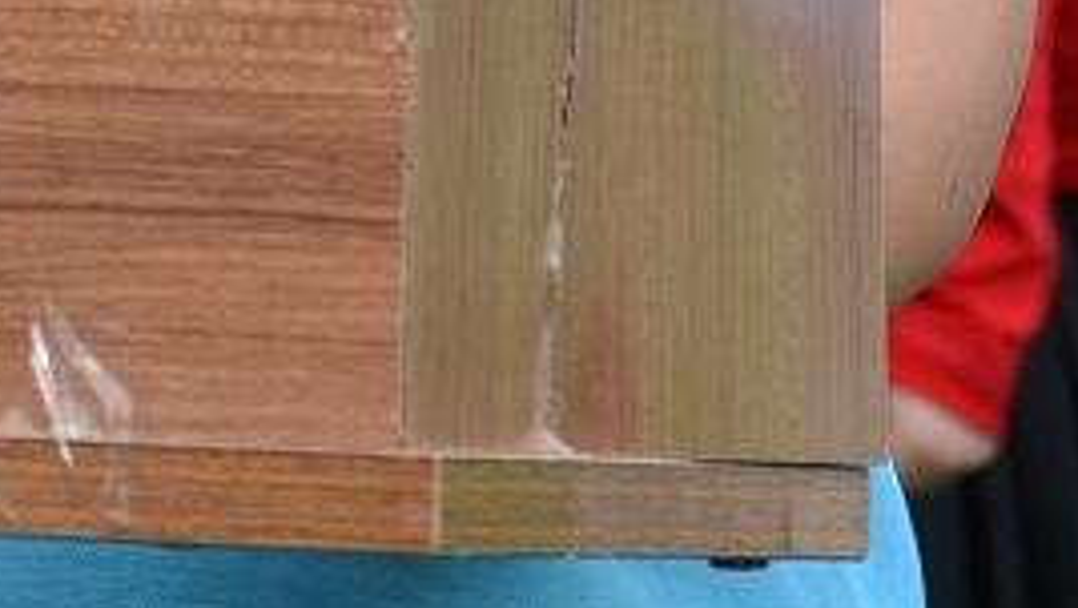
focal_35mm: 614
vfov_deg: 2.0
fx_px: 17558
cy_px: -1109
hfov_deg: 3.5
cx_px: -684
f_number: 8
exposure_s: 1/250
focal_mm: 70
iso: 200
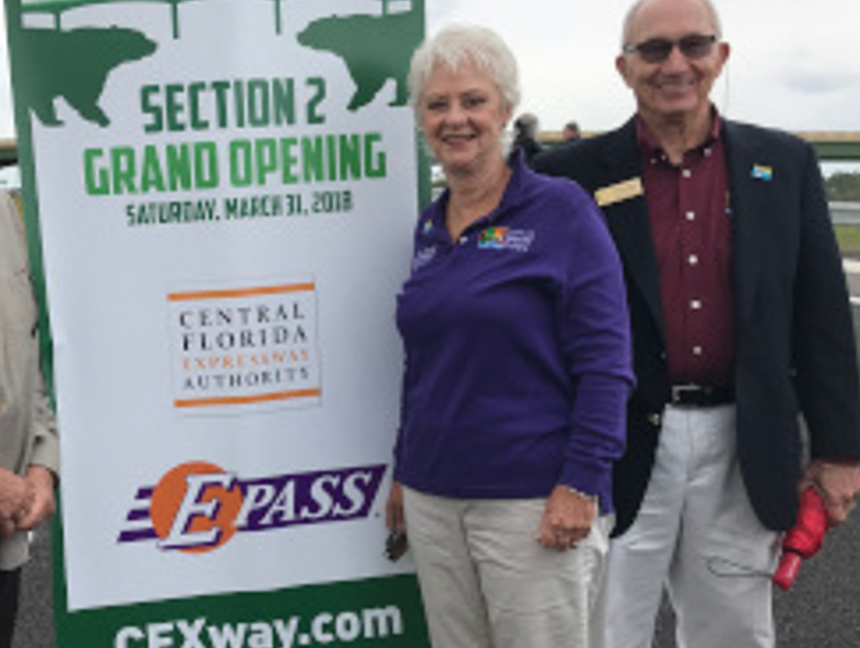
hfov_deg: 40.0
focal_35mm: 46
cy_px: 343
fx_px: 1145
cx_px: 212
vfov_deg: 31.6
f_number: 1.8
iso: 20
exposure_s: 1/791
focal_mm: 3.99
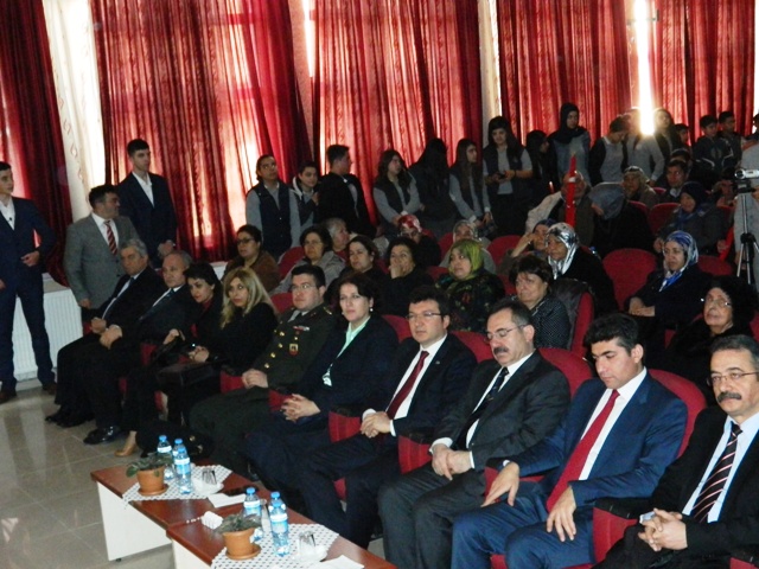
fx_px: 1250
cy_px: 284
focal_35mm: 57
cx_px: 380
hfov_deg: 33.8
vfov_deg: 25.7
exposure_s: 1/50
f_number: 3.8
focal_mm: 10.2
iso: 800
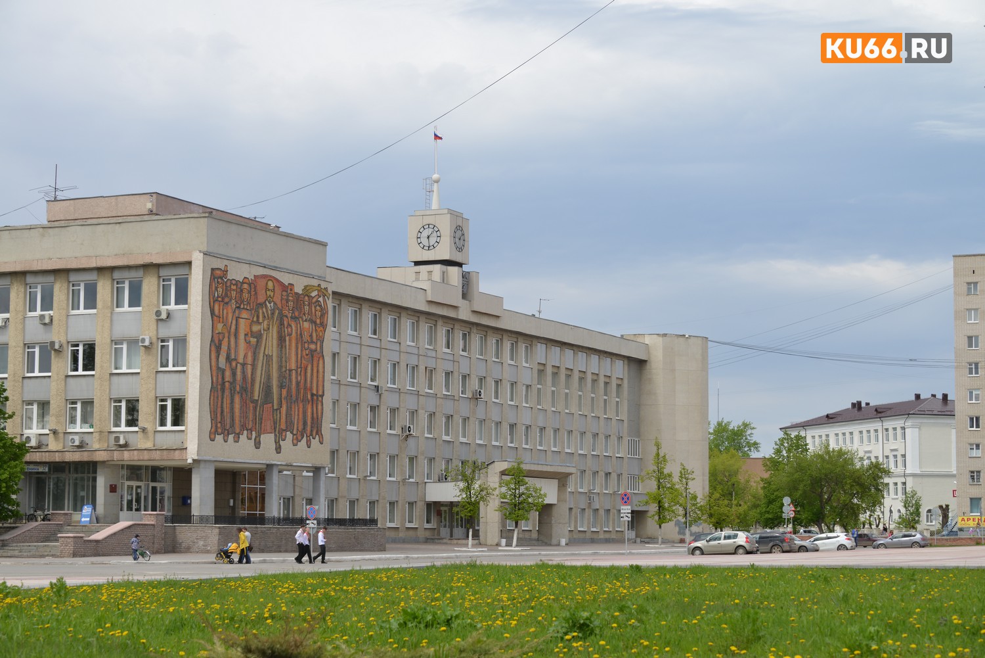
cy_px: 329
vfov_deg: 18.9
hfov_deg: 28.1
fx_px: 1970
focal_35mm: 72
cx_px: 492
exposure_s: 1/500
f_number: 8
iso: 200
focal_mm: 72
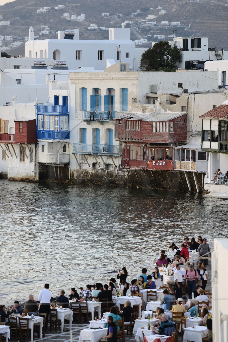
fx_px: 1759
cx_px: 114
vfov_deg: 11.1
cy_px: 171
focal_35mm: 185
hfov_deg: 7.4
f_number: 3.2
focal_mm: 185
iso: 400
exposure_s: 1/125
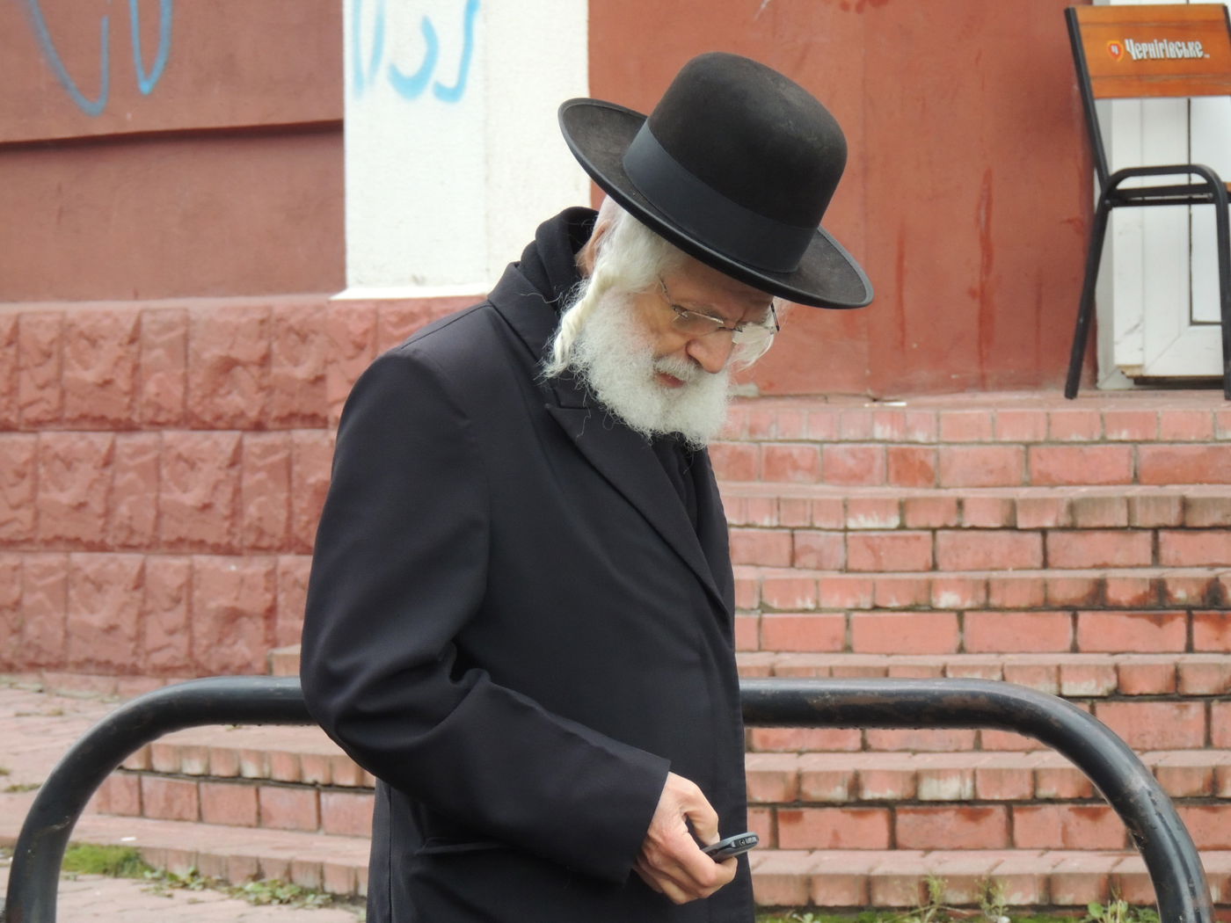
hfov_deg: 8.8
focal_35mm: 225
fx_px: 8001
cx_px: 616
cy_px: 462
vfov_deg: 6.6
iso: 450
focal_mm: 40.1
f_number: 4.6
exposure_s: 1/250
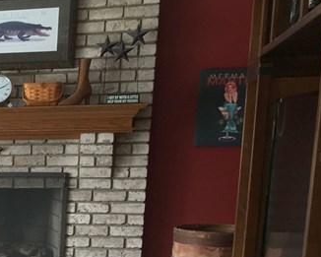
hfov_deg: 18.7
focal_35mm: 89
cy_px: 319
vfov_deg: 16.5
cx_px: -178
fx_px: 846
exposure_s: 1/30
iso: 32
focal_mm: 4.15
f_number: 2.2
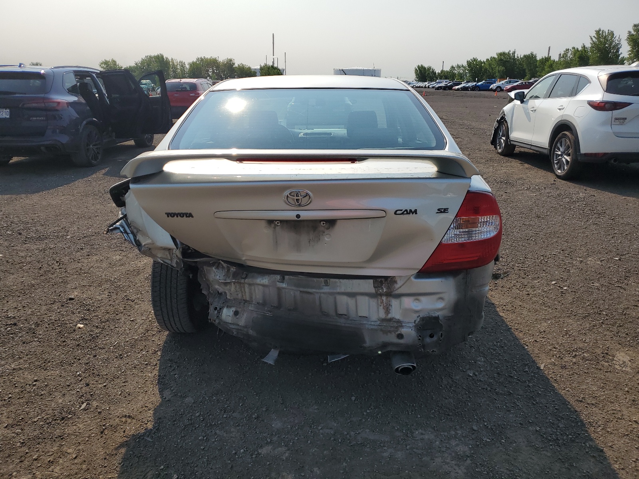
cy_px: 240
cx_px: 320
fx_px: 480
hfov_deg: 67.3
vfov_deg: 53.1
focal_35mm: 26
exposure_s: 1/5000
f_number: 1.5
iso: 50
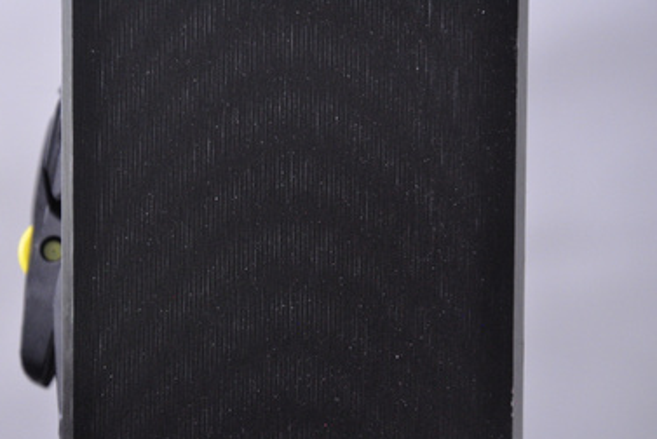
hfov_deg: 11.0
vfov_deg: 7.3
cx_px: 268
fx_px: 3426
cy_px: 233
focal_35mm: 188
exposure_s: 1/125
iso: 3200
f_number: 8
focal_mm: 105
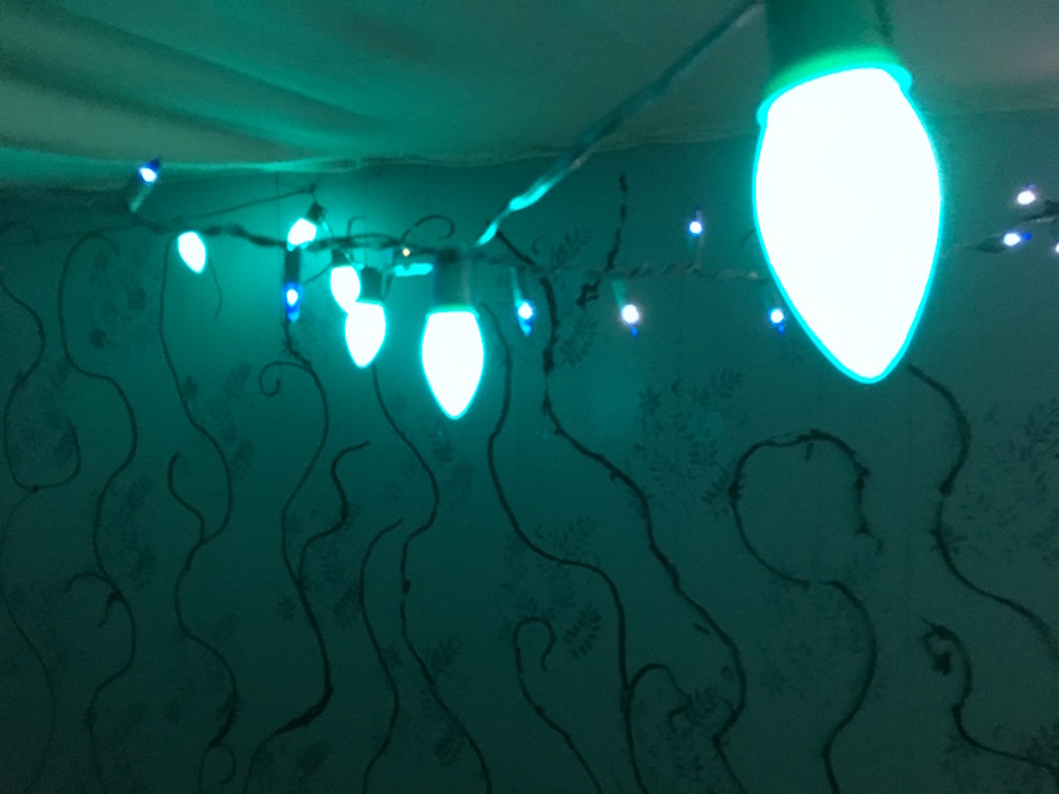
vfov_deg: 48.2
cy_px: 397
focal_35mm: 29
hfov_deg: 61.7
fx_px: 887
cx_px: 530
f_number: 2.2
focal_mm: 4.15
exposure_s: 1/15
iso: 800
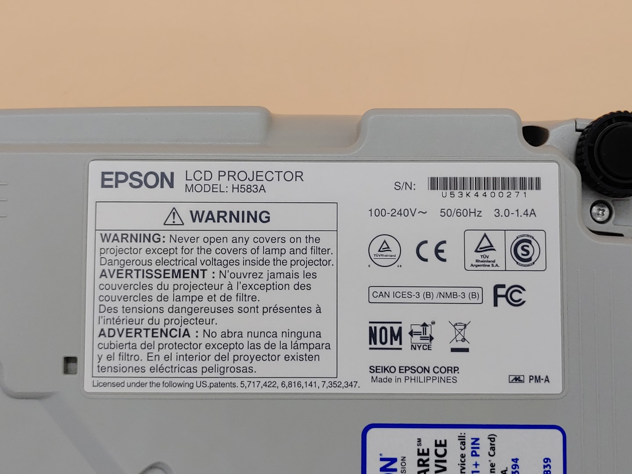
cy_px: 237
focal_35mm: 44
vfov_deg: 32.9
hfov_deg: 42.9
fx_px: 803
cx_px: 316
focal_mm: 4.36
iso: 50
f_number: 1.8
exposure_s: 1/148
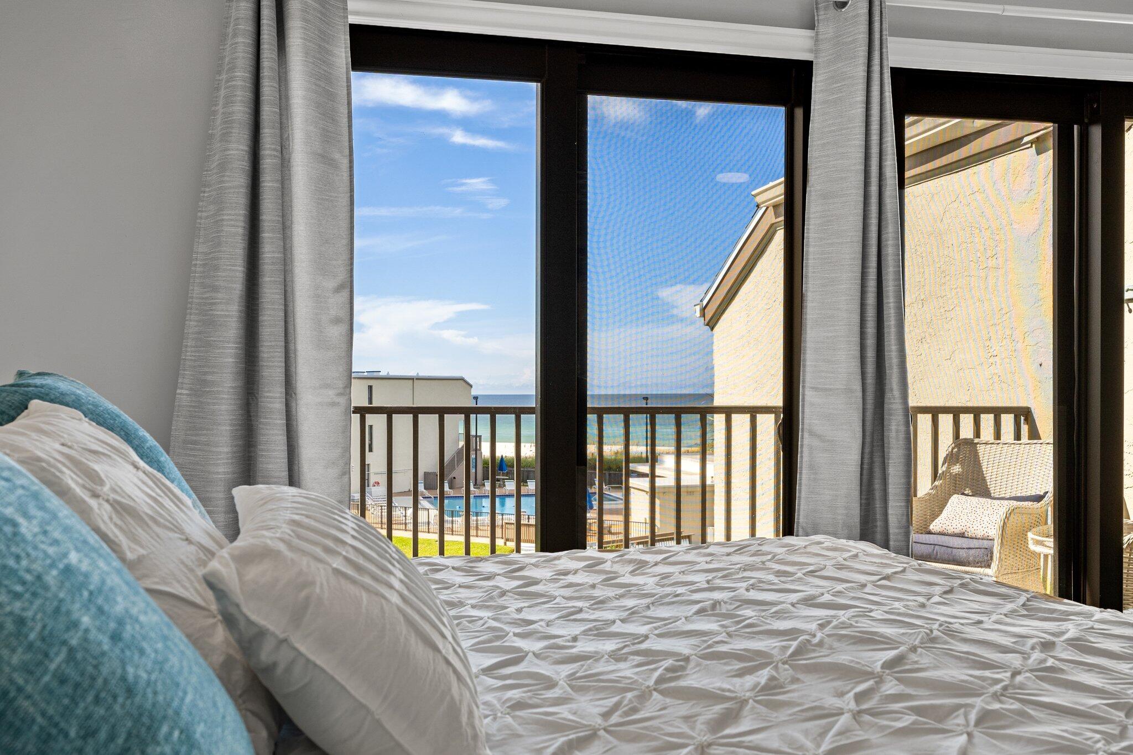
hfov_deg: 53.1
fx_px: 1133
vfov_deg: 36.9
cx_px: 566
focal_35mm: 36
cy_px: 378
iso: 125
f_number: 9
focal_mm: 24
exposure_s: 1/8
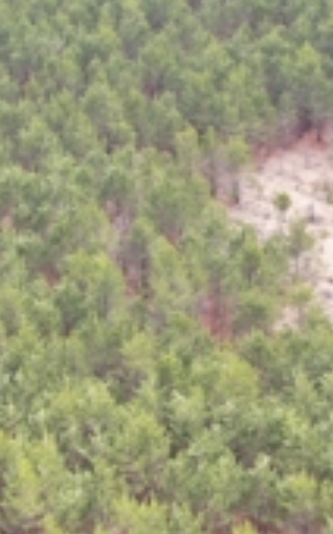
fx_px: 1673
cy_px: 148
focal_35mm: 115
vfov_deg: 18.1
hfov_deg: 11.3
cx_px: 289
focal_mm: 8.23
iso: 100
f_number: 3.7
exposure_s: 1/120
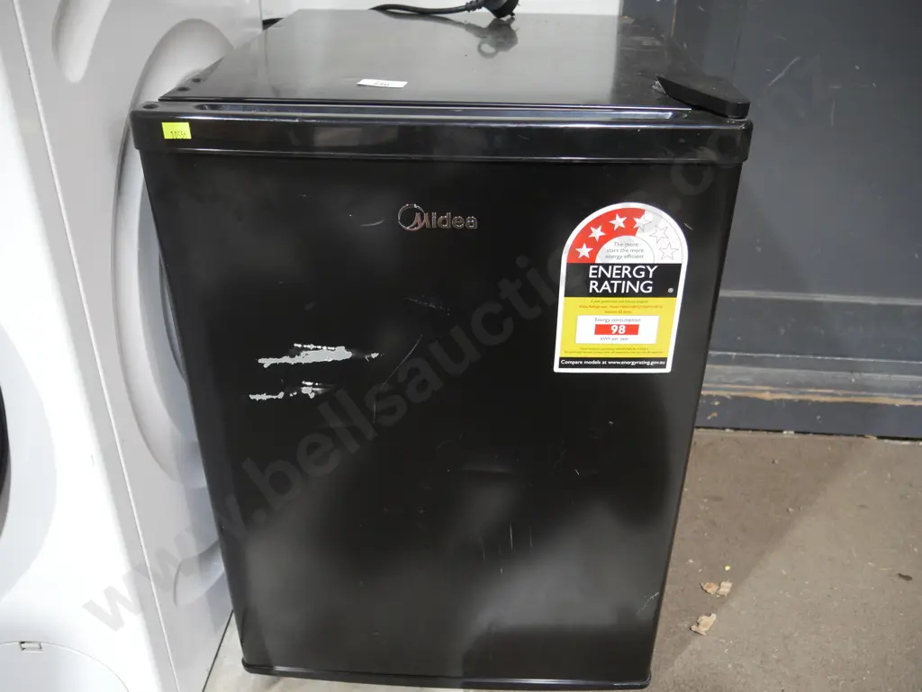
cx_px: 461
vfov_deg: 46.8
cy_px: 346
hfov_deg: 59.9
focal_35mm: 30
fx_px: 799
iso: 1000
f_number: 3.6
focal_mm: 15
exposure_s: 1/60
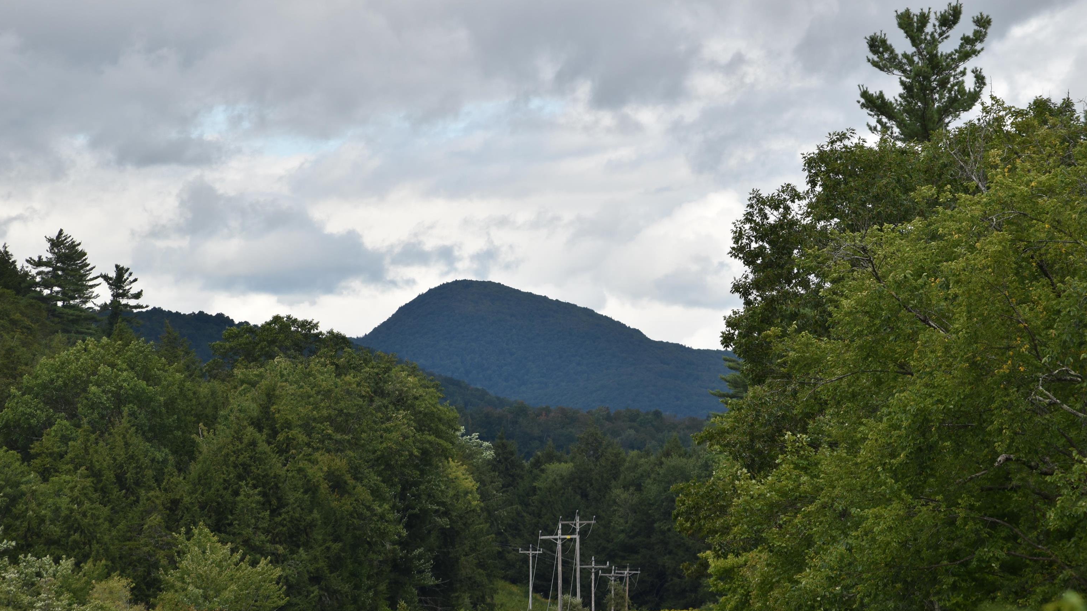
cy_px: 351
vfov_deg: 4.3
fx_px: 8185
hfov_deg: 7.6
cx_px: 544
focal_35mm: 284
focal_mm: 180
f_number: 10
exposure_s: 1/200
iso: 100
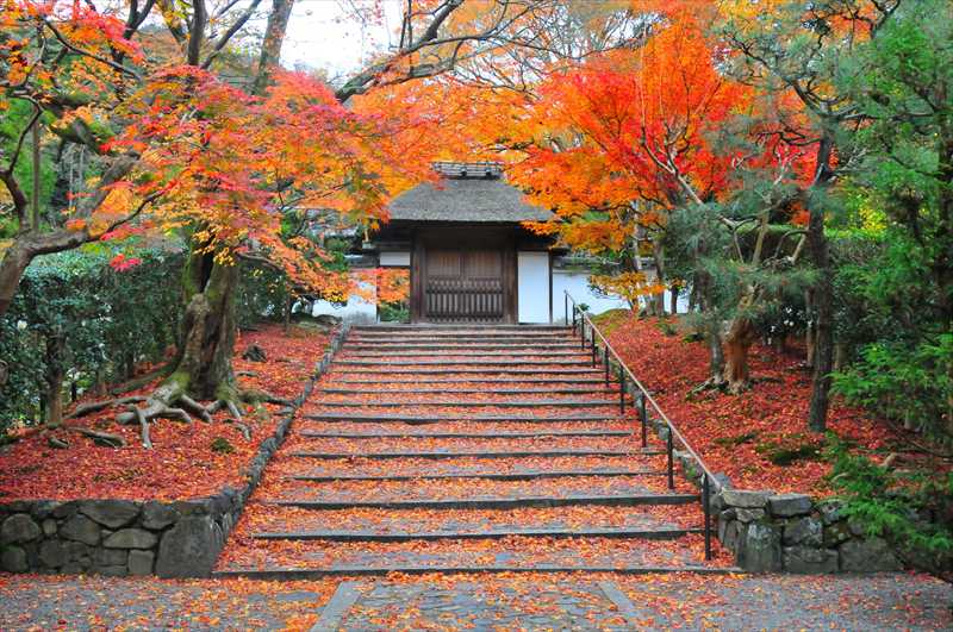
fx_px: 1031
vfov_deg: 34.1
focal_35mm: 39
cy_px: 316
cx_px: 476
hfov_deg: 49.6
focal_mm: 26
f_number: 9
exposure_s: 1/320
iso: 1600
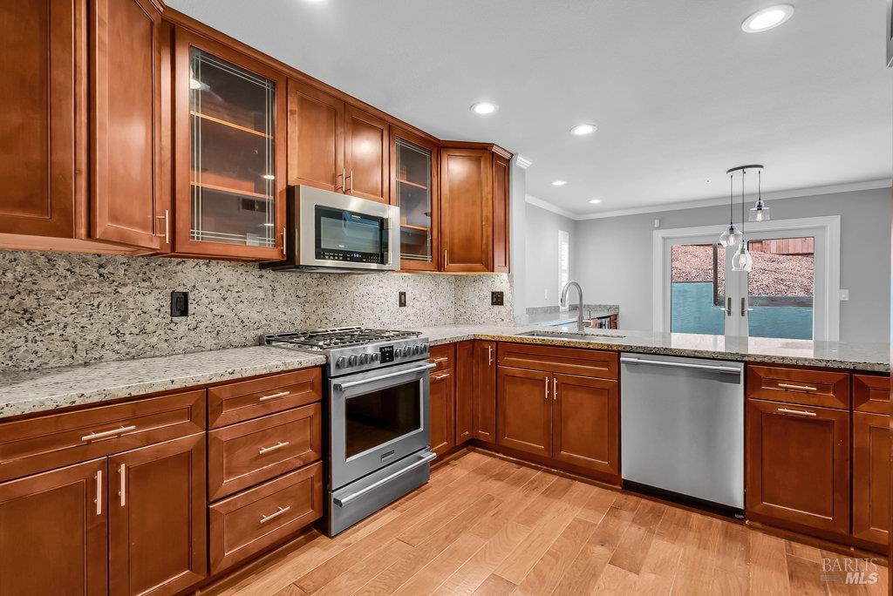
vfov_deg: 73.8
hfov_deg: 96.7
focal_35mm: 16
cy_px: 298
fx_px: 397
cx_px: 446
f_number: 8
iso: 100
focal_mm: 16
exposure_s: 1/20
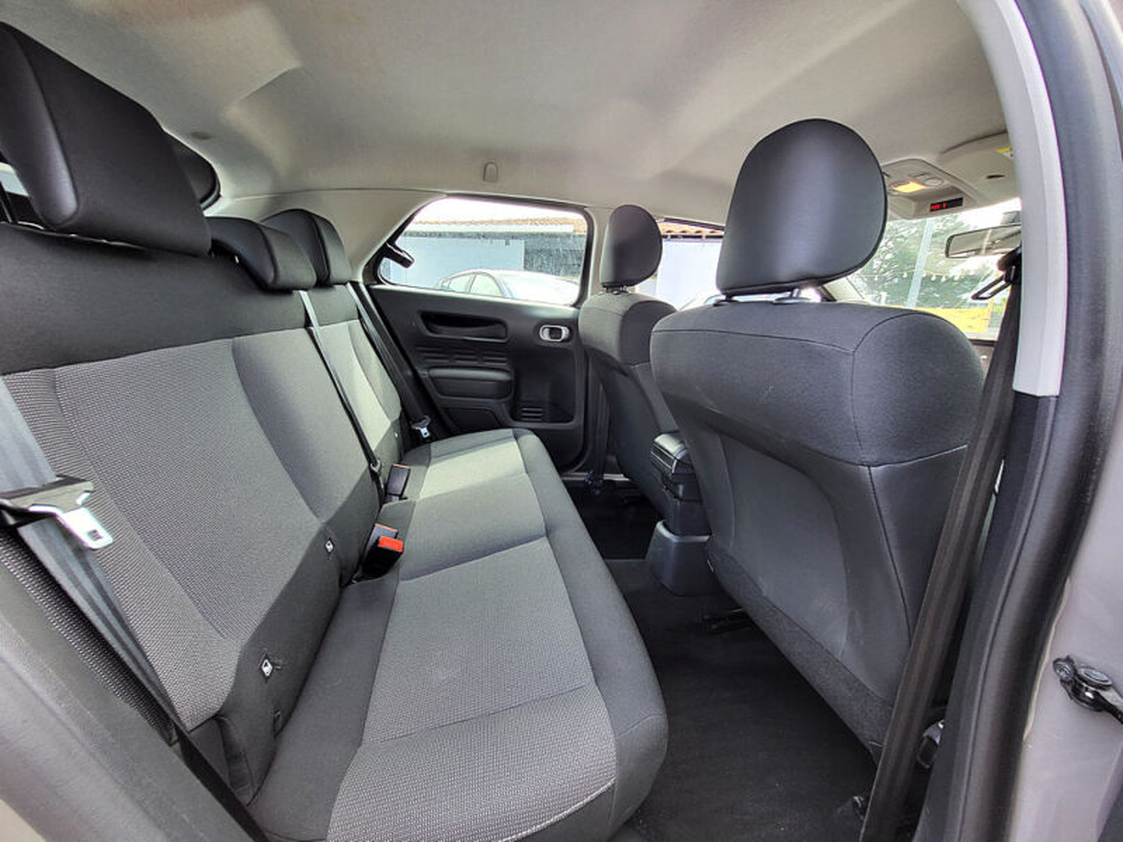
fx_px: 422
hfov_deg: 106.2
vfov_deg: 89.9
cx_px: 562
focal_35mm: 13
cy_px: 421
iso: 64
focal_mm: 1.74
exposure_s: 1/50
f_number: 2.2
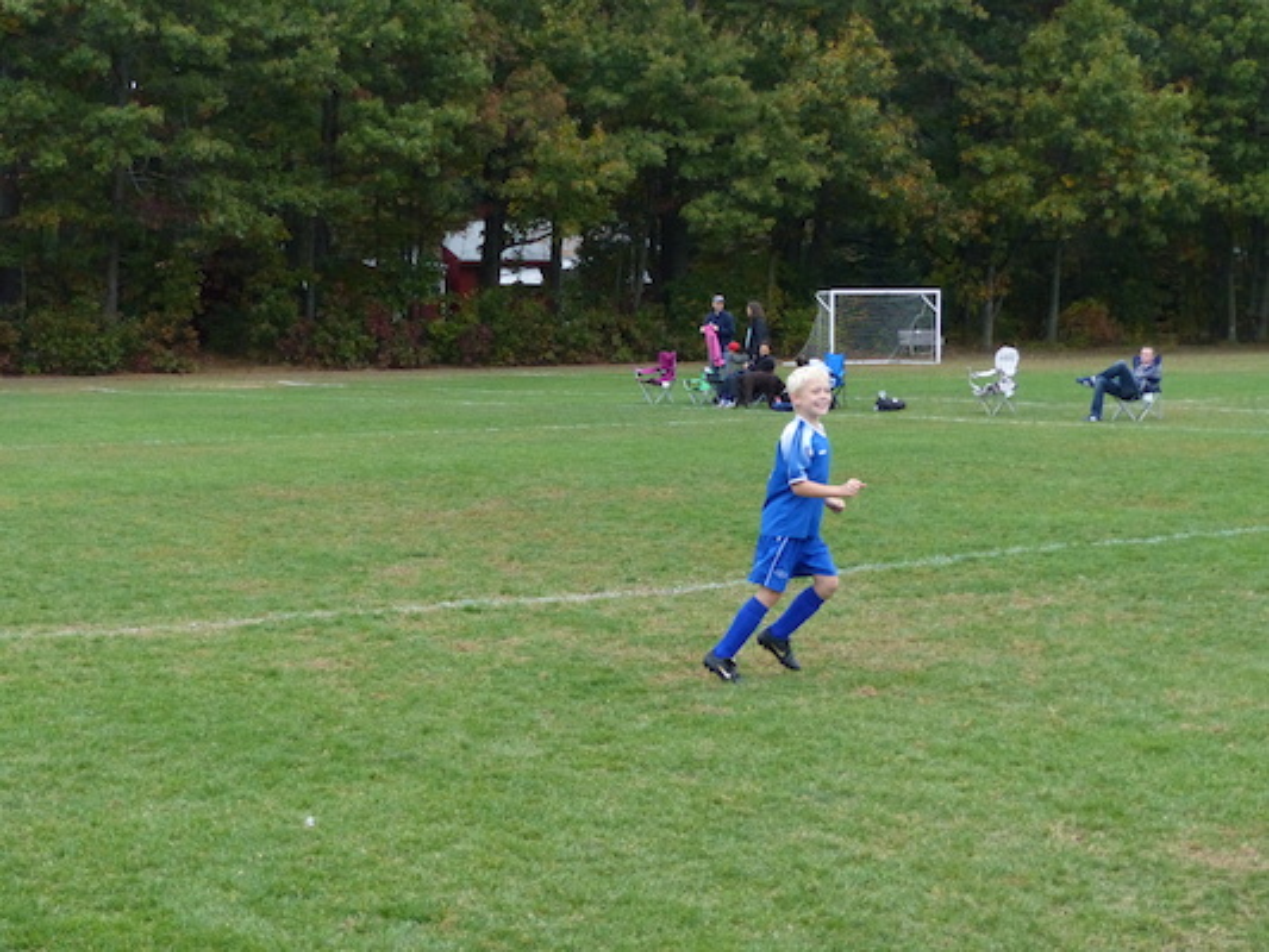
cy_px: 476
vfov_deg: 20.4
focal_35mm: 72
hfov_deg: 27.0
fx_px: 2640
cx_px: 634
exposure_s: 1/500
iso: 500
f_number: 2.8
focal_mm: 13
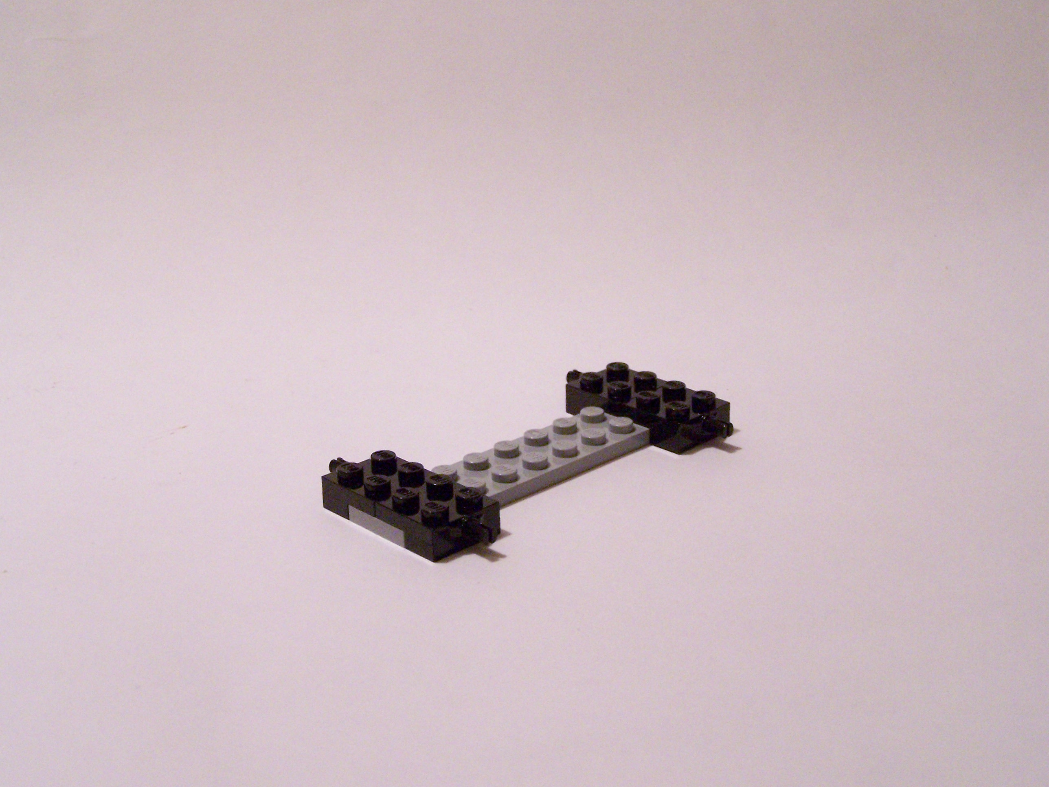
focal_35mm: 56
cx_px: 524
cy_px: 394
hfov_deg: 34.3
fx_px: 1697
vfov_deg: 26.1
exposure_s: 1/20
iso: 400
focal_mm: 9.3
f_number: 3.1
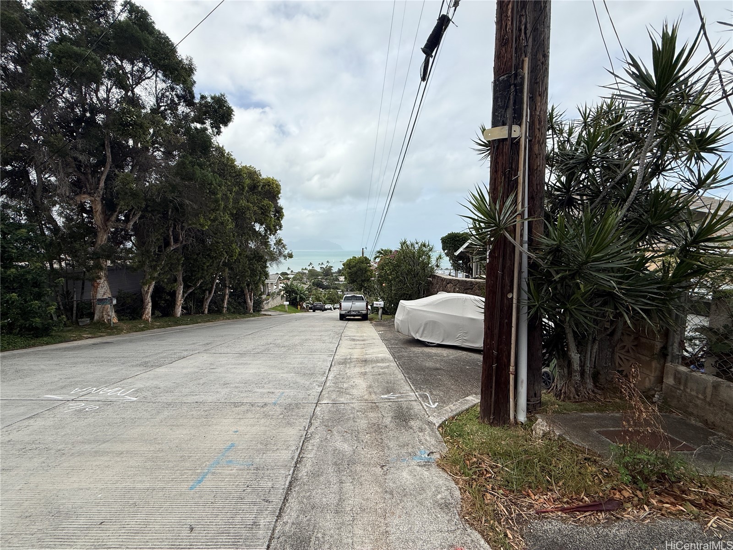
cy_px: 275
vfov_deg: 85.7
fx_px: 296
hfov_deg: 102.1
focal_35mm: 14
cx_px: 366
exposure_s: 1/1795
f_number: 2.2
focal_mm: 2.22
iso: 50
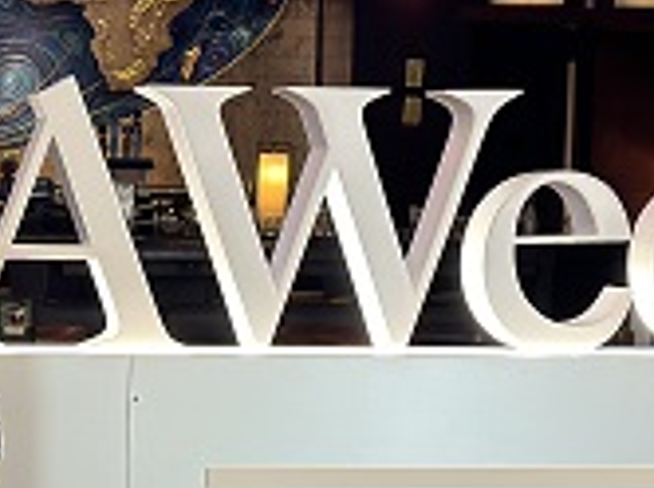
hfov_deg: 13.5
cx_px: 71
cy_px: 423
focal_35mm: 145
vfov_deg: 10.2
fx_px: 2736
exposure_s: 1/60
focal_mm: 6.86
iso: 125
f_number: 1.78
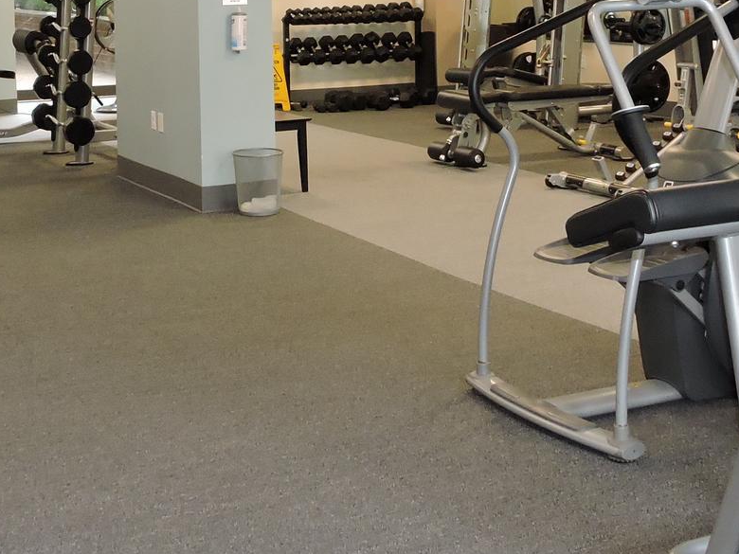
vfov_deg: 22.5
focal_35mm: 63
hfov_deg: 30.6
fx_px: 1345
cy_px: 17
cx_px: 279
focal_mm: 4.3
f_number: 3.3
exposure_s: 1/40
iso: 320
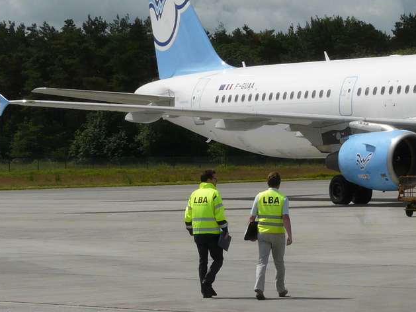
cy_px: 111
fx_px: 1839
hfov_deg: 12.9
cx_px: 265
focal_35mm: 153
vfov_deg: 9.7
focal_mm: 15.4
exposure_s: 1/400
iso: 100
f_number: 8
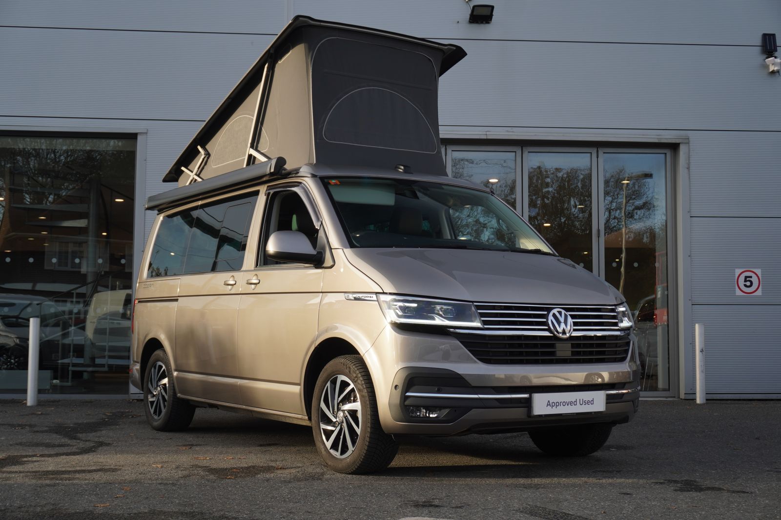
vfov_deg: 28.9
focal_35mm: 46
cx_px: 390
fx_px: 1008
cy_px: 260
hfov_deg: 42.4
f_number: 6.3
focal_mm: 31
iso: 100
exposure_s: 1/100
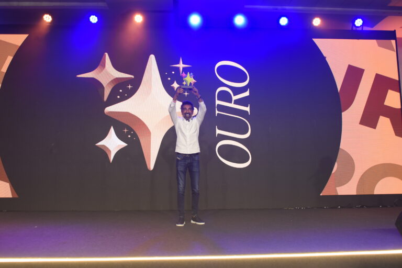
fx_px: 357
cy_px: 134
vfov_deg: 41.1
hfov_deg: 58.7
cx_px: 201
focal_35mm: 32
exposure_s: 1/200
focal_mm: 32
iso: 1600
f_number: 4
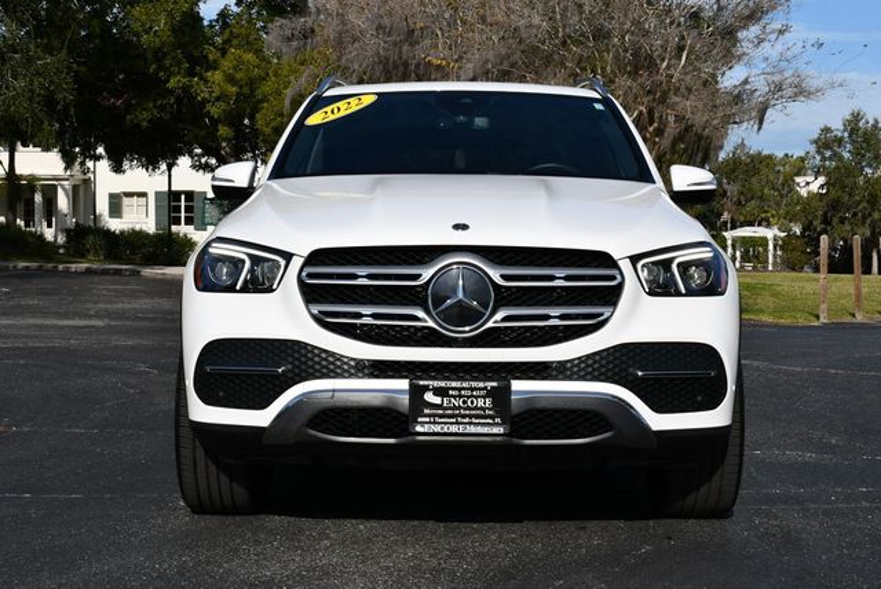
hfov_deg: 32.4
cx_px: 440
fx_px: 1519
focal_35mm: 62
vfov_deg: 22.0
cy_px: 294
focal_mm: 31
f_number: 10
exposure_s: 1/400
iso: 100
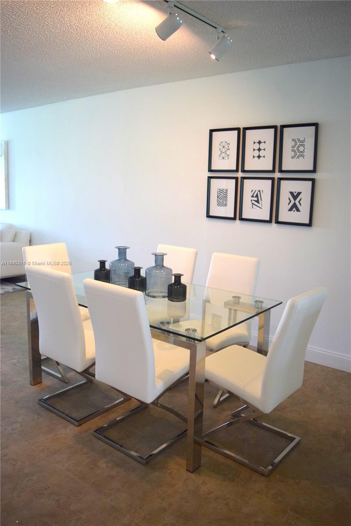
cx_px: 176
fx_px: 395
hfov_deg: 47.9
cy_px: 263
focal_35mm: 27
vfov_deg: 67.4
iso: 800
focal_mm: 18
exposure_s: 1/60
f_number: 3.5
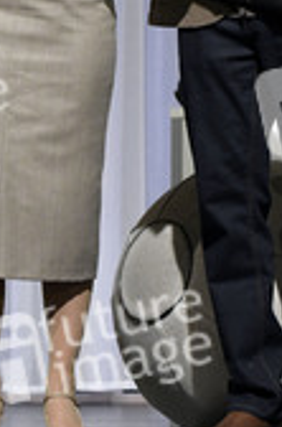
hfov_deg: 4.9
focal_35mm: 277
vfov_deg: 7.4
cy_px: -30
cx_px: 155
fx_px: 3275
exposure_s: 1/250
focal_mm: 116
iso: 2500
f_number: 6.3
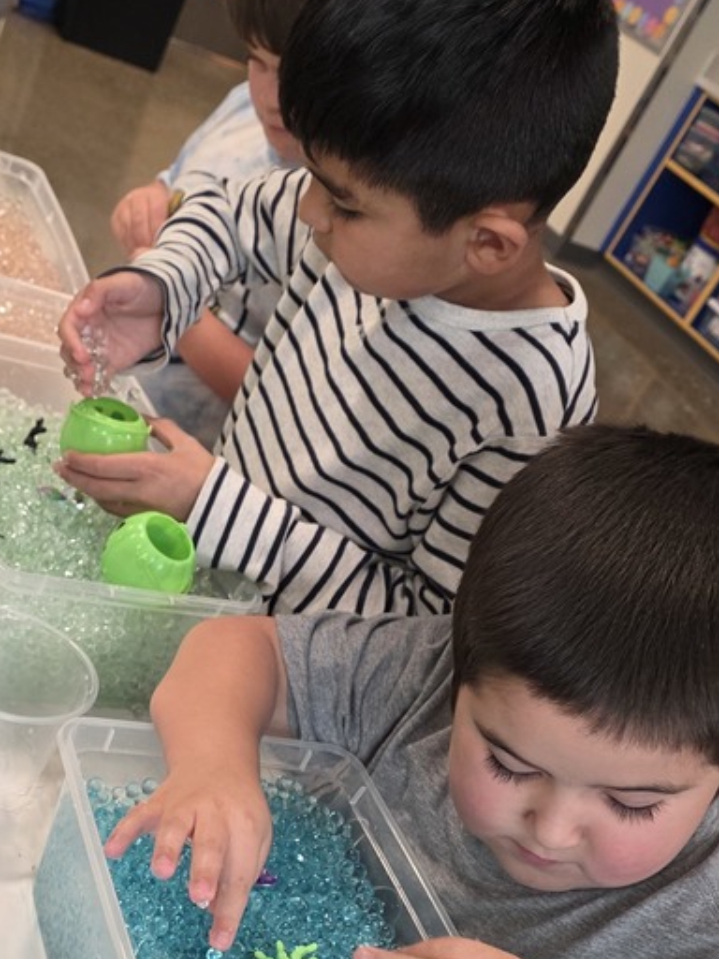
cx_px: 210
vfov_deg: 40.0
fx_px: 1274
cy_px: 727
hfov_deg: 31.1
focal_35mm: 46
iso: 250
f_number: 1.7
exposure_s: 1/120
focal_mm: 6.3
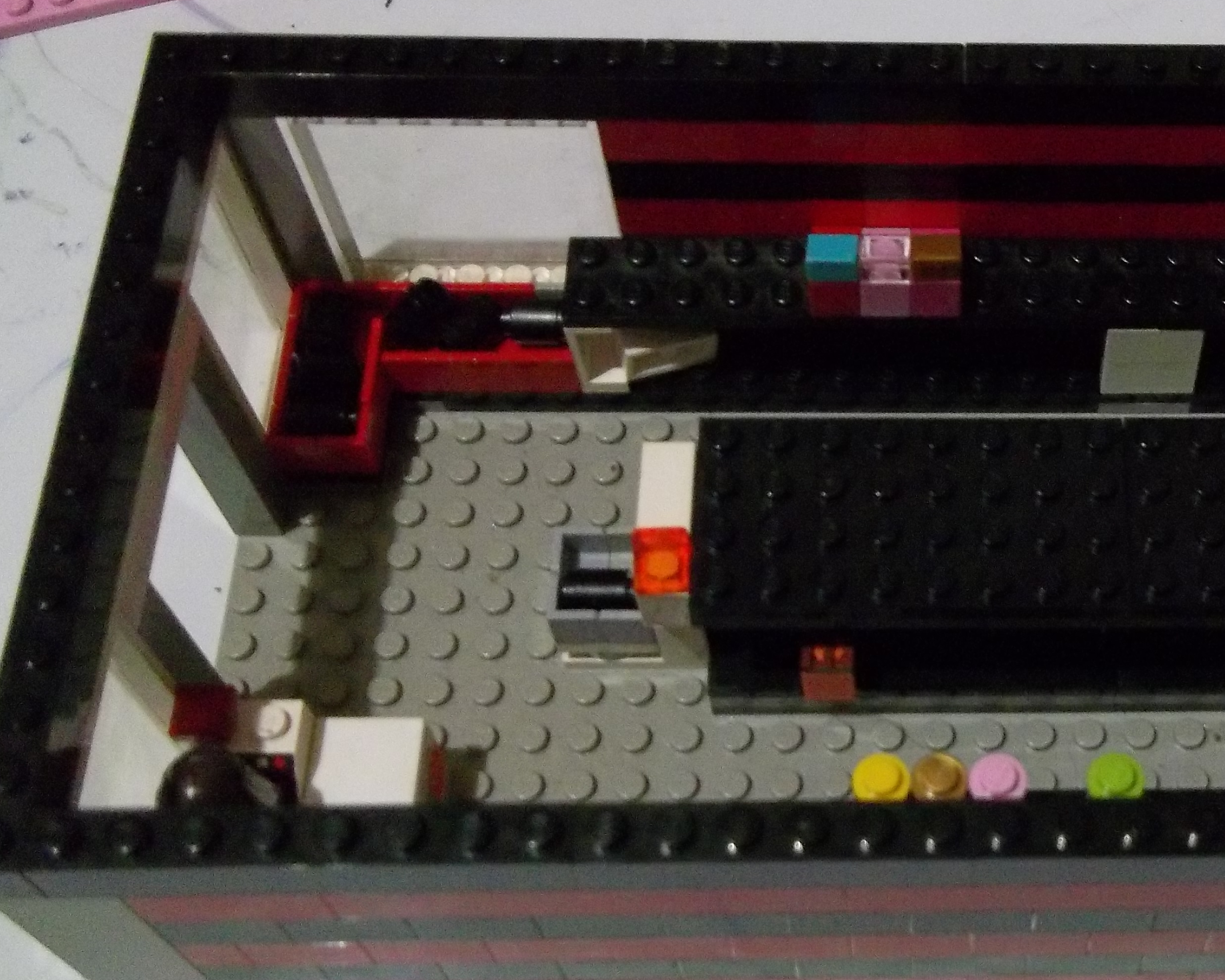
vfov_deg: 28.1
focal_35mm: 54
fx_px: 1958
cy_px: 519
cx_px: 988
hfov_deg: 33.7
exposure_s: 1/8
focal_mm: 5.7
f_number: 2.9
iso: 400
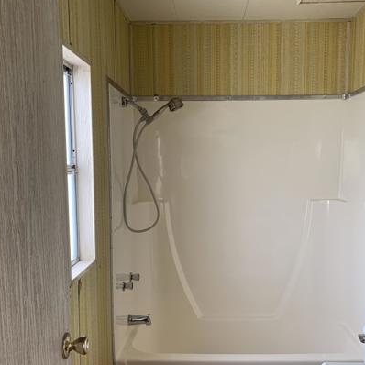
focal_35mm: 37
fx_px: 441
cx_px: 212
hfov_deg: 44.8
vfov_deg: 44.8
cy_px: 213
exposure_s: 1/69
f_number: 1.8
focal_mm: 4.25
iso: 100
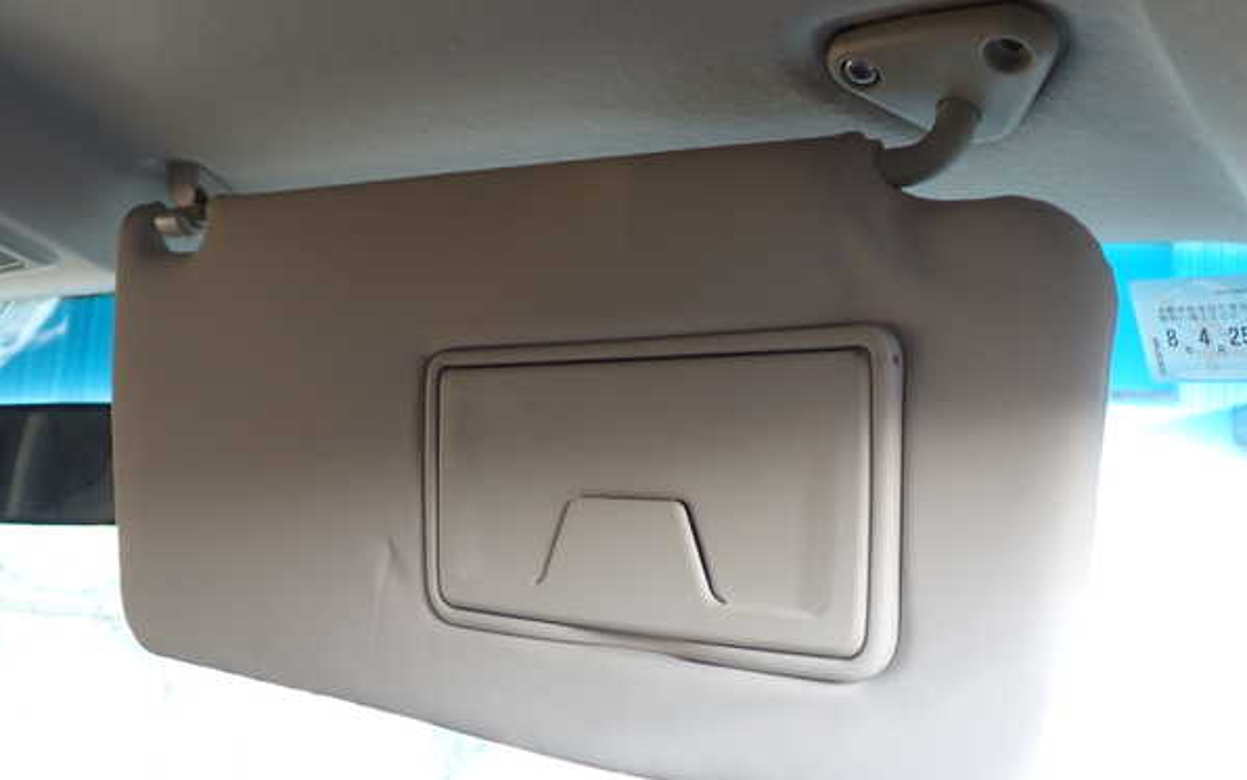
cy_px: 420
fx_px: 1088
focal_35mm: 32
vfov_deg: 39.4
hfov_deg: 59.6
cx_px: 626
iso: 200
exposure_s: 1/30
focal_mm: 5.4
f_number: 2.3
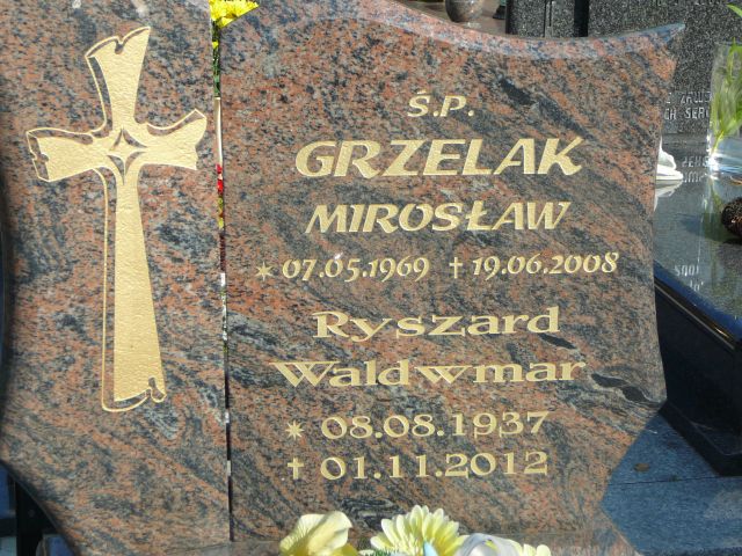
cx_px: 371
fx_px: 1651
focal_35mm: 77
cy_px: 278
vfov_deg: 19.1
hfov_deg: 25.3
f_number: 3.7
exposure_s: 1/500
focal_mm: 11.5
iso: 80
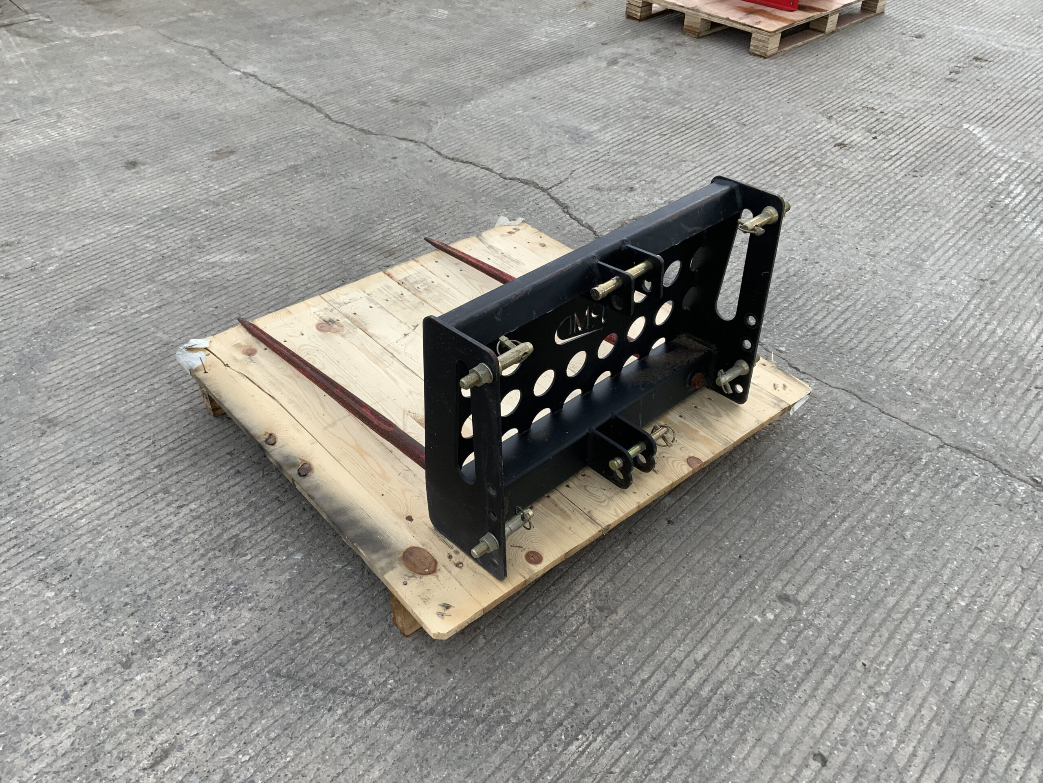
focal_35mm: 29
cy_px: 392
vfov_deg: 48.2
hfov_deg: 61.7
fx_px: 874
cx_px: 522
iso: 16
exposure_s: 1/465
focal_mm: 3
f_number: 1.8
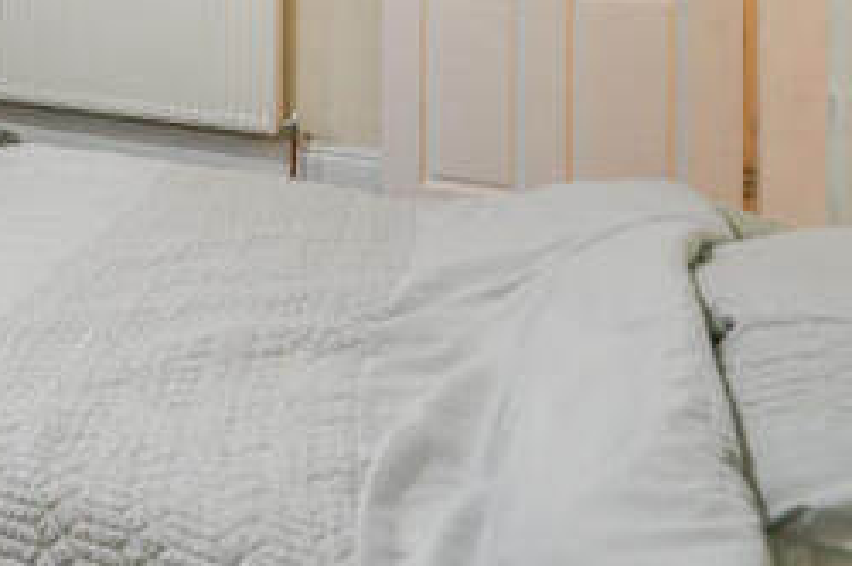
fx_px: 993
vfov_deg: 28.0
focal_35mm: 42
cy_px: -107
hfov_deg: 35.7
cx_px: -186
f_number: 7.1
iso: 250
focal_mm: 16
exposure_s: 1/10
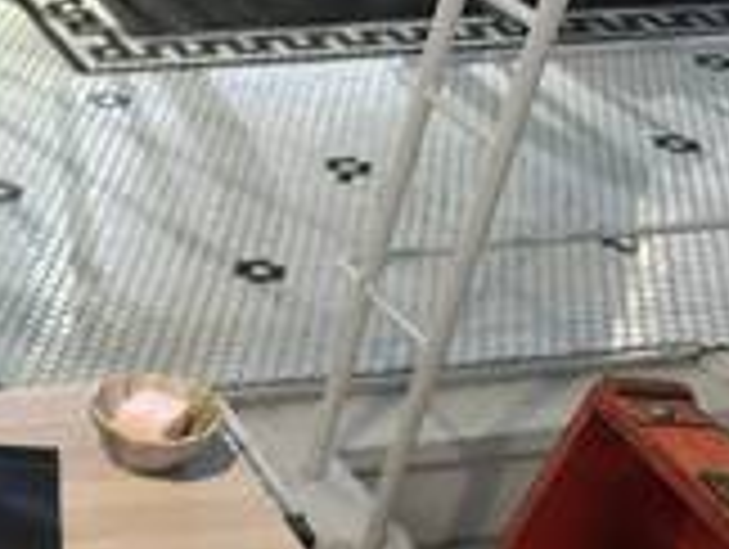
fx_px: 1624
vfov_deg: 17.9
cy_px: 716
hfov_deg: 22.2
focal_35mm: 77
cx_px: -261
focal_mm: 5.7
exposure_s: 1/60
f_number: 1.5
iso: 400
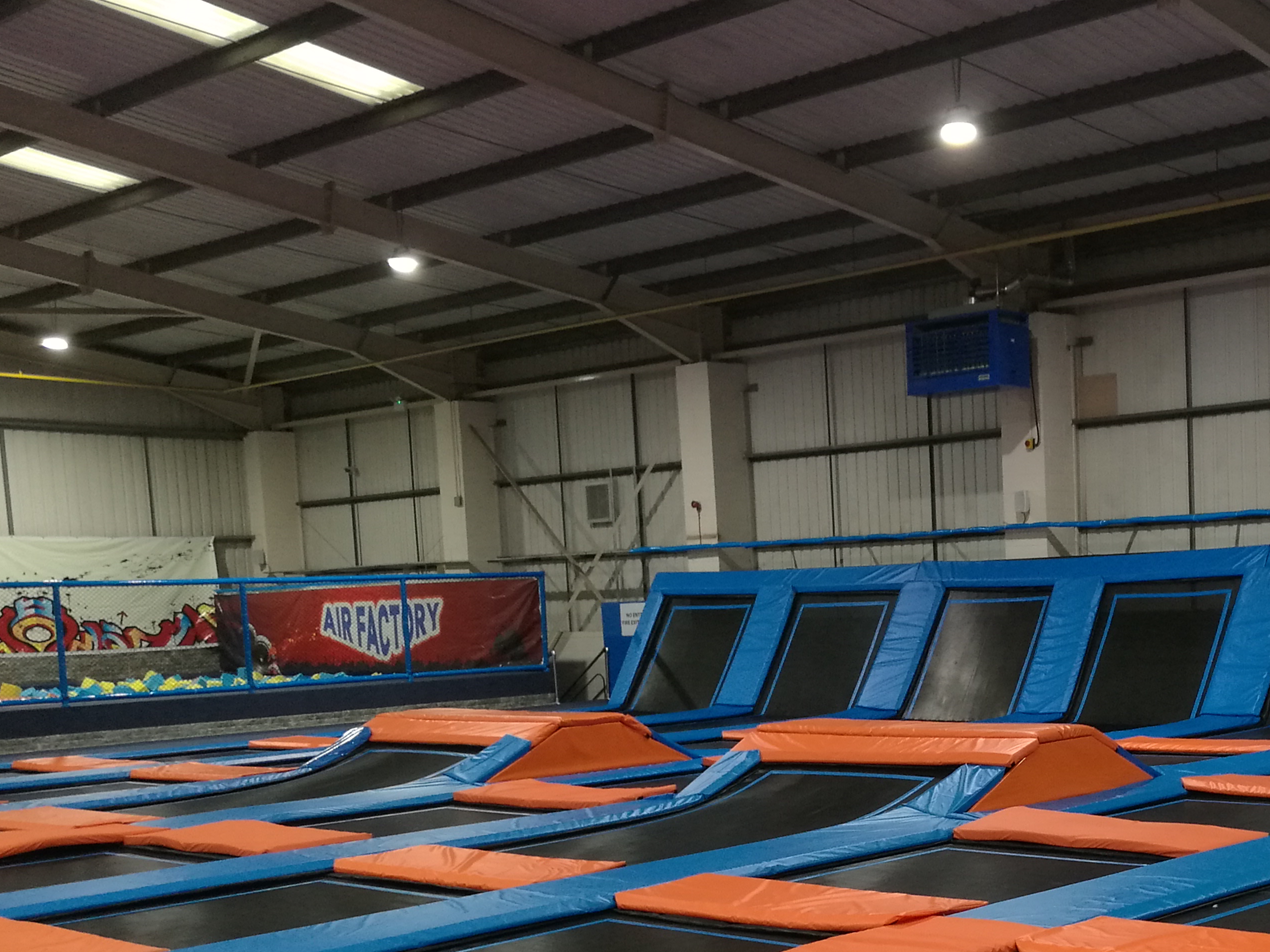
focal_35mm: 49
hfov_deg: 37.8
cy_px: 768
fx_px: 1798
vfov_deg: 29.0
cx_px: 971
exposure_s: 1/33.3
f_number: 2
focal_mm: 4.04
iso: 160
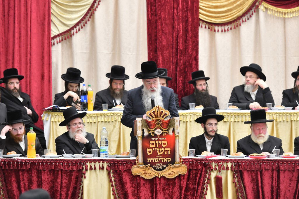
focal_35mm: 145
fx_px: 1204
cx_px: 150
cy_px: 100
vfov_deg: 9.5
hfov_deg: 14.2
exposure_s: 1/125
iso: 1250
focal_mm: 145
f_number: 5
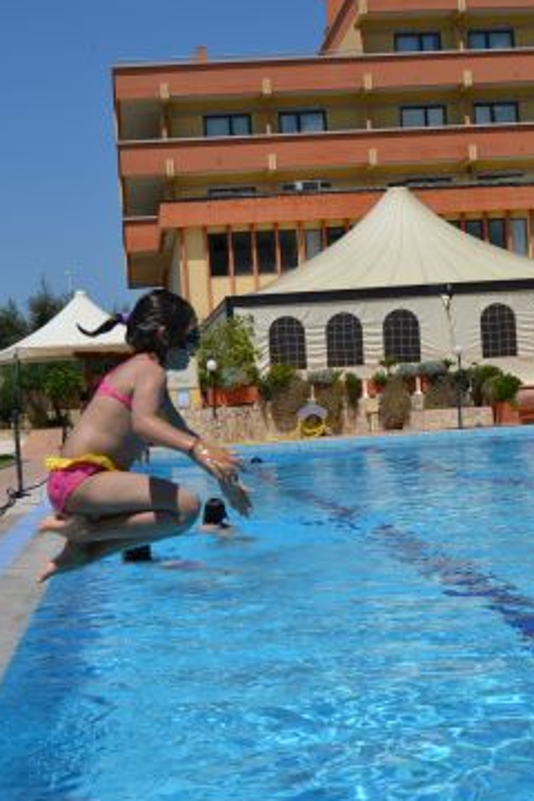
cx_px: 256
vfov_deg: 33.4
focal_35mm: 60
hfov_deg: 22.6
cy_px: 438
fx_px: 1335
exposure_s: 1/2000
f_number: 7.1
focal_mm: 32
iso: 320
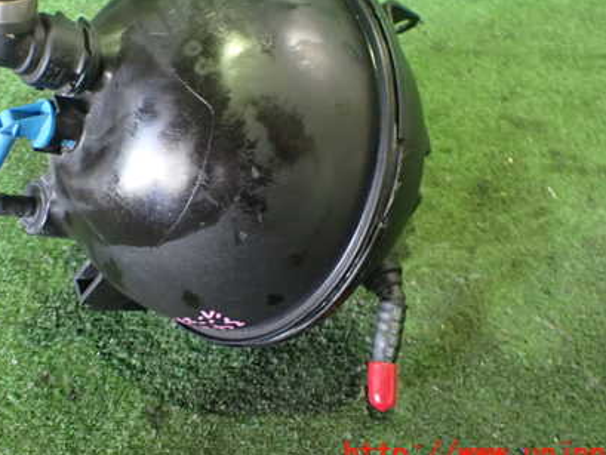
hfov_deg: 42.7
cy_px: 141
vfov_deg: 32.5
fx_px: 771
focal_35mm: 44
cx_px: 234
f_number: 2.3
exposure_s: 1/30
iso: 800
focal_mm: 5.4
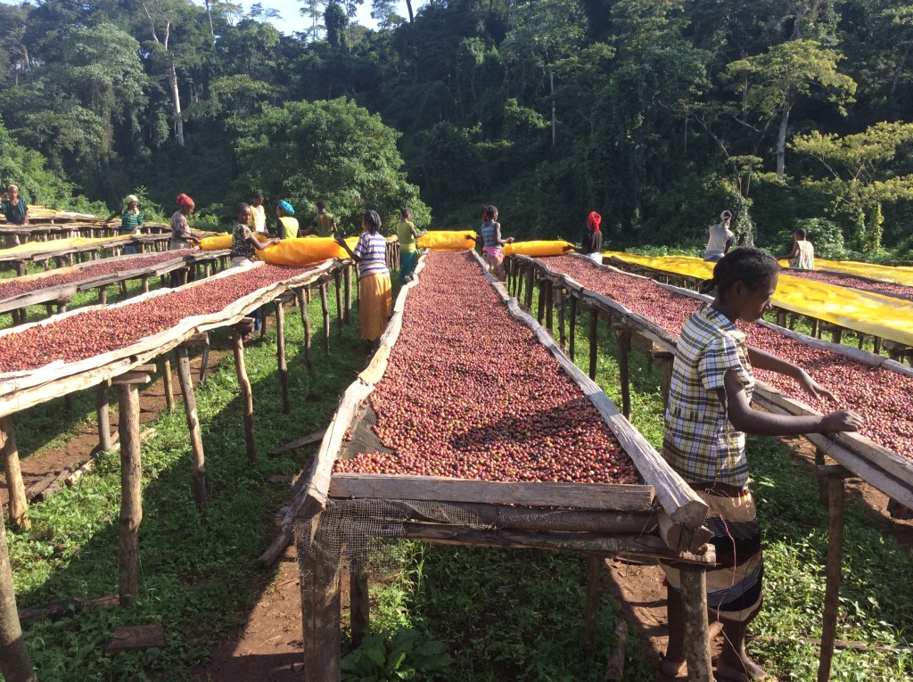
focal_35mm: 33
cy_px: 341
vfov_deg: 42.8
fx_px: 869
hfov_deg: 55.4
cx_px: 456
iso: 32
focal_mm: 3.3
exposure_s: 1/436
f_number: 2.4
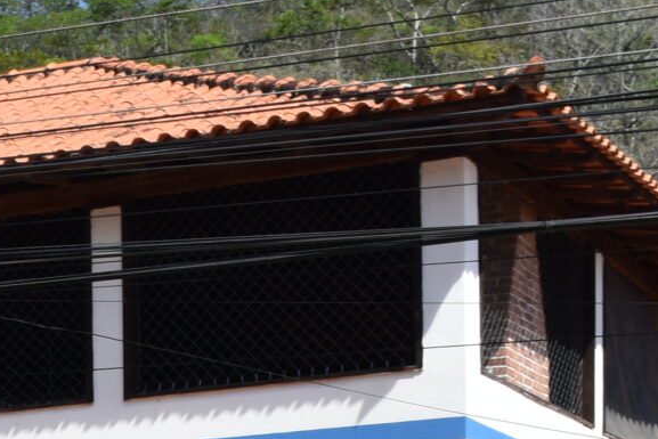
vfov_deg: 9.7
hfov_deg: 14.7
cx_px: -229
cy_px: 811
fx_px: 2431
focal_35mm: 133
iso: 100
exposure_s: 1/250
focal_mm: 20
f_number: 8
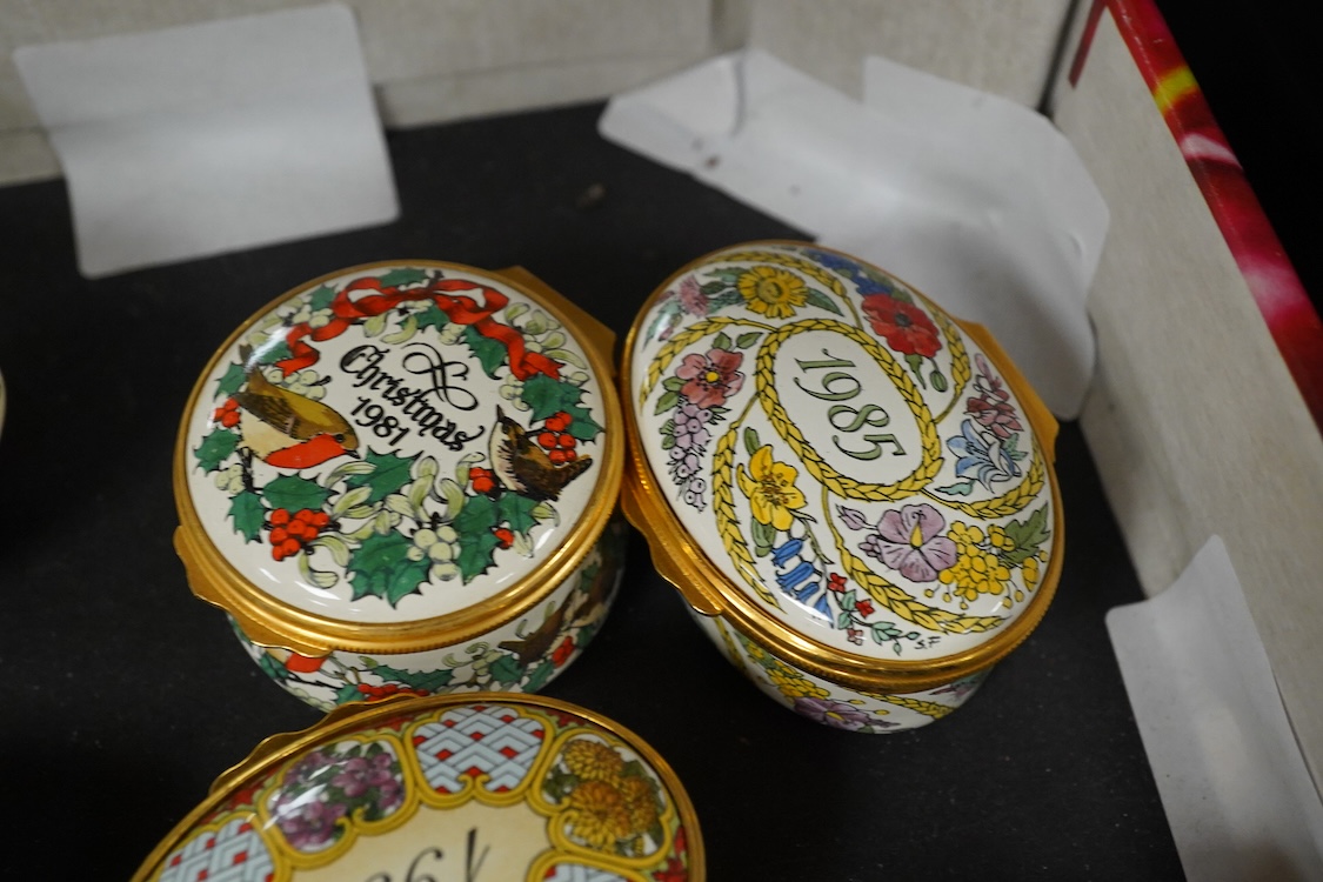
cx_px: 662
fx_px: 1654
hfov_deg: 43.6
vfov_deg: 29.9
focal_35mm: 45
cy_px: 441
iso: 2500
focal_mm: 30
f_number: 6.3
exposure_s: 1/100
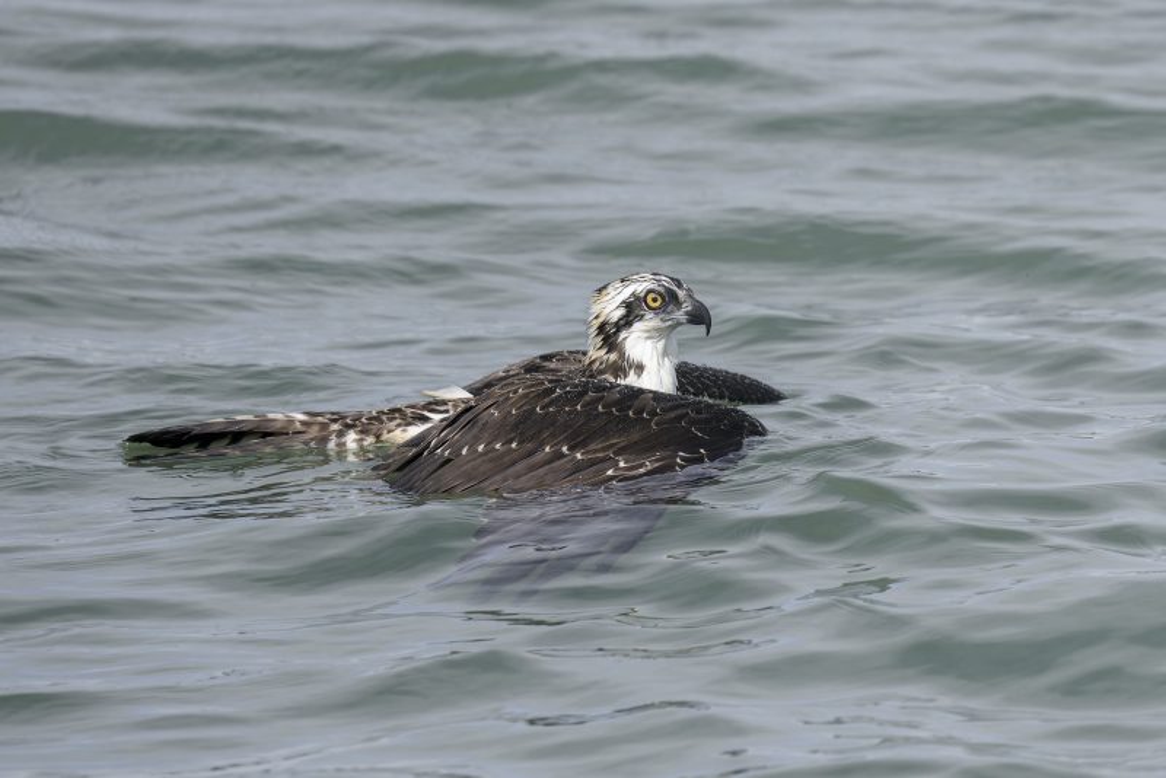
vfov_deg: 2.3
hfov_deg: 3.4
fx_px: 19439
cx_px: 583
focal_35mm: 600
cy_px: 389
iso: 640
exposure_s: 1/4000
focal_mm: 600
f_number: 6.3
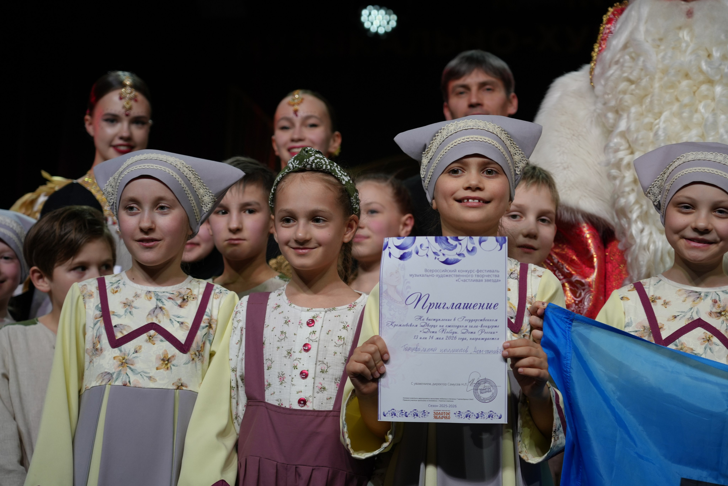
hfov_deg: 27.0
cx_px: 364
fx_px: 1517
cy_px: 243
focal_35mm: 75
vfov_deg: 18.2
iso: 400
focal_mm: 75
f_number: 4
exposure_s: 1/160
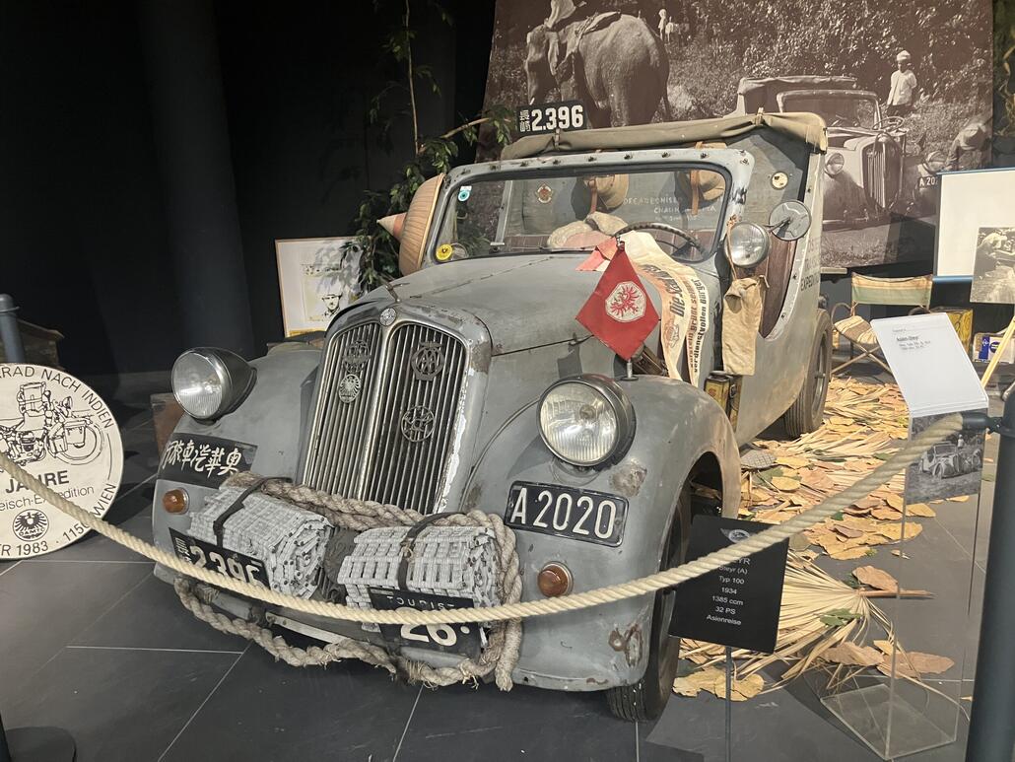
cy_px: 381
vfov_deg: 49.8
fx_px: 821
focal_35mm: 28
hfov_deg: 63.4
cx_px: 508
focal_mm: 3.99
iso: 250
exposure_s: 1/33
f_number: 1.8
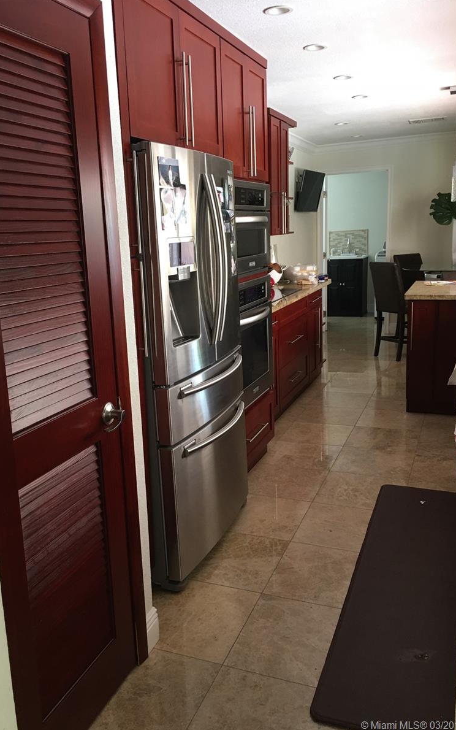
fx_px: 616
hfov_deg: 40.5
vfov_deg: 61.2
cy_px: 365
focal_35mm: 31
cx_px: 196
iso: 40
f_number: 2.2
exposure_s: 1/15
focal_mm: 4.15
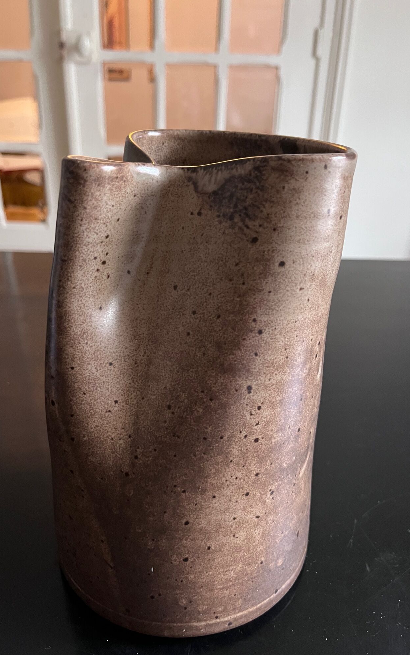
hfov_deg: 44.5
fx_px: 501
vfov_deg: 66.5
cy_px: 325
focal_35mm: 28
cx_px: 201
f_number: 1.6
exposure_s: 1/33
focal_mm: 5.1
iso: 500
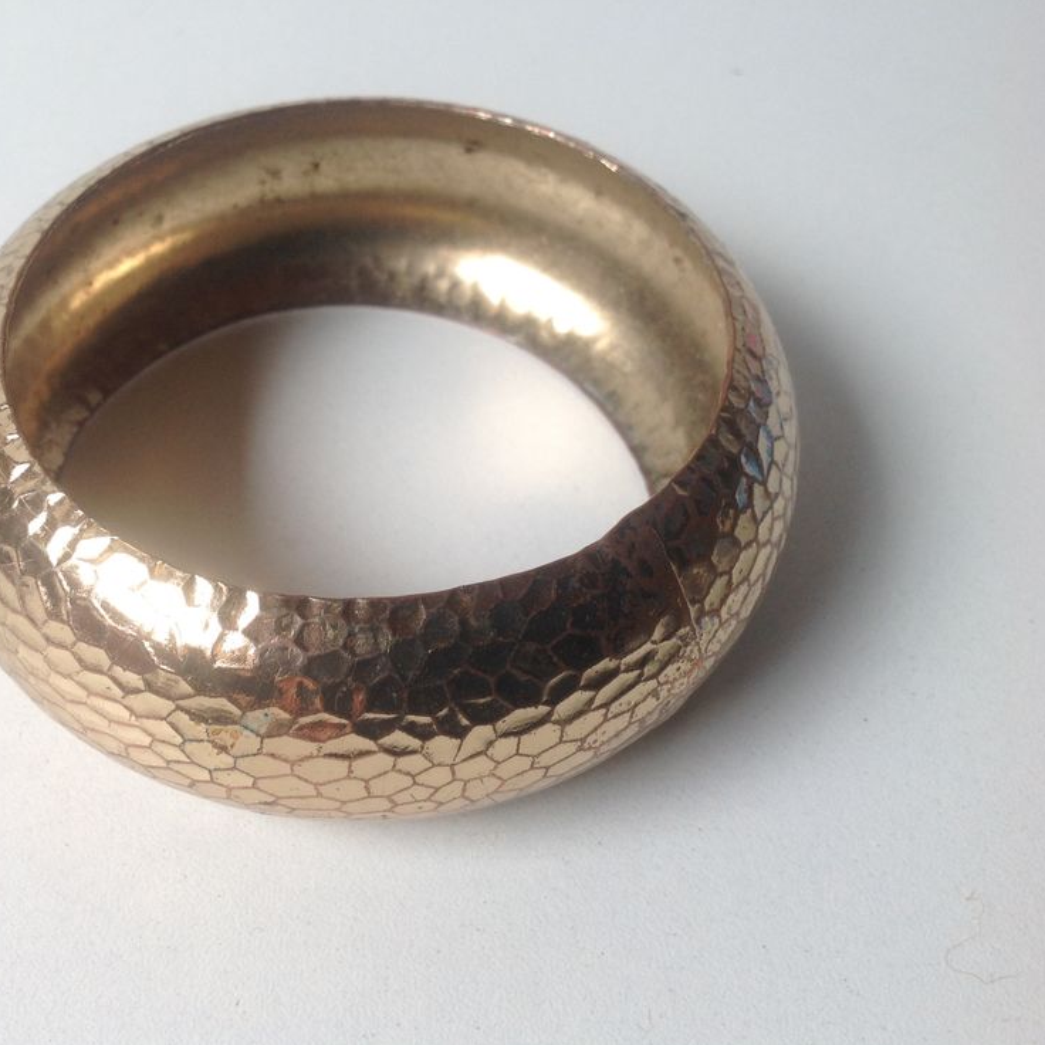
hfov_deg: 39.6
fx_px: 1434
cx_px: 352
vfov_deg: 40.0
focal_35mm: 42
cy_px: 525
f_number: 2.4
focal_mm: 4.28
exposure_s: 1/196
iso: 50
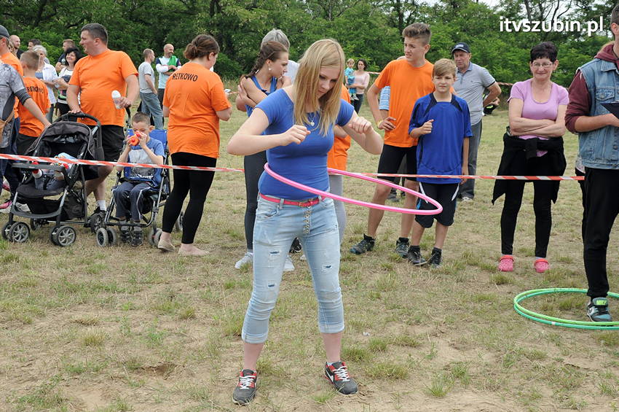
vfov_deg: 23.7
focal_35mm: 57
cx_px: 310
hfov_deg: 35.1
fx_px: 979
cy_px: 206
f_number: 11
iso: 800
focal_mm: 38
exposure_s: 1/500
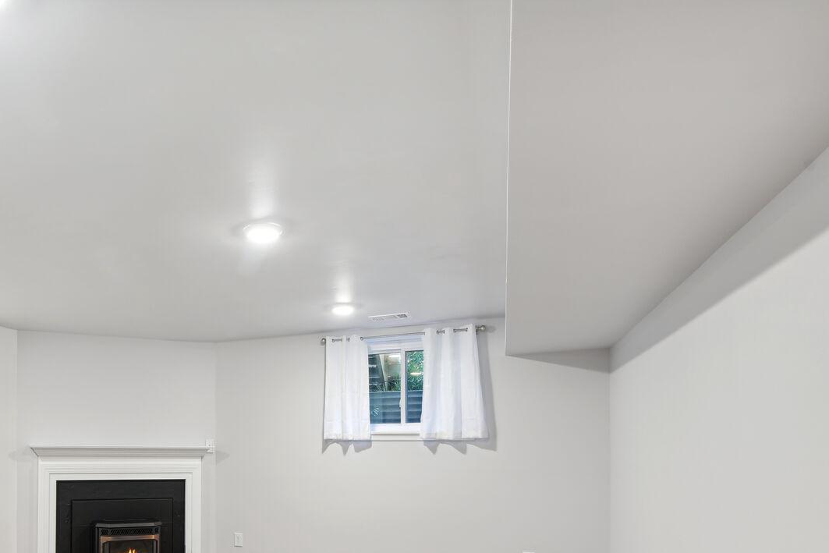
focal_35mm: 26
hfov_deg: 64.8
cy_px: 448
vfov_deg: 46.8
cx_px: 199
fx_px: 599
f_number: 8
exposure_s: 1/4
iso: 200
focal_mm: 16
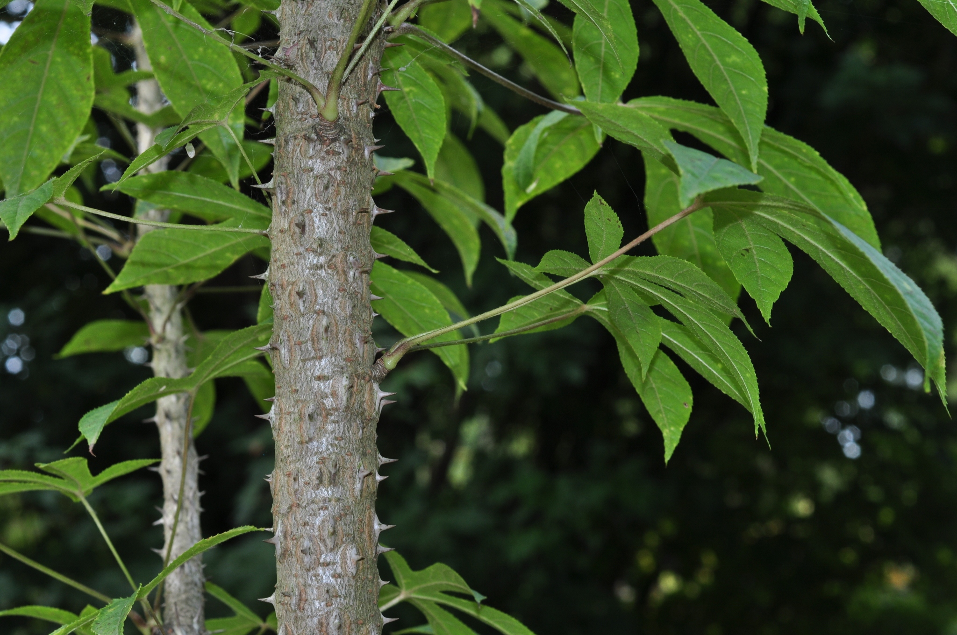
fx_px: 2389
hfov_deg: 22.6
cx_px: 478
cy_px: 318
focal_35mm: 90
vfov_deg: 15.1
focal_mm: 60
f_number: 11
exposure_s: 1/60
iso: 200
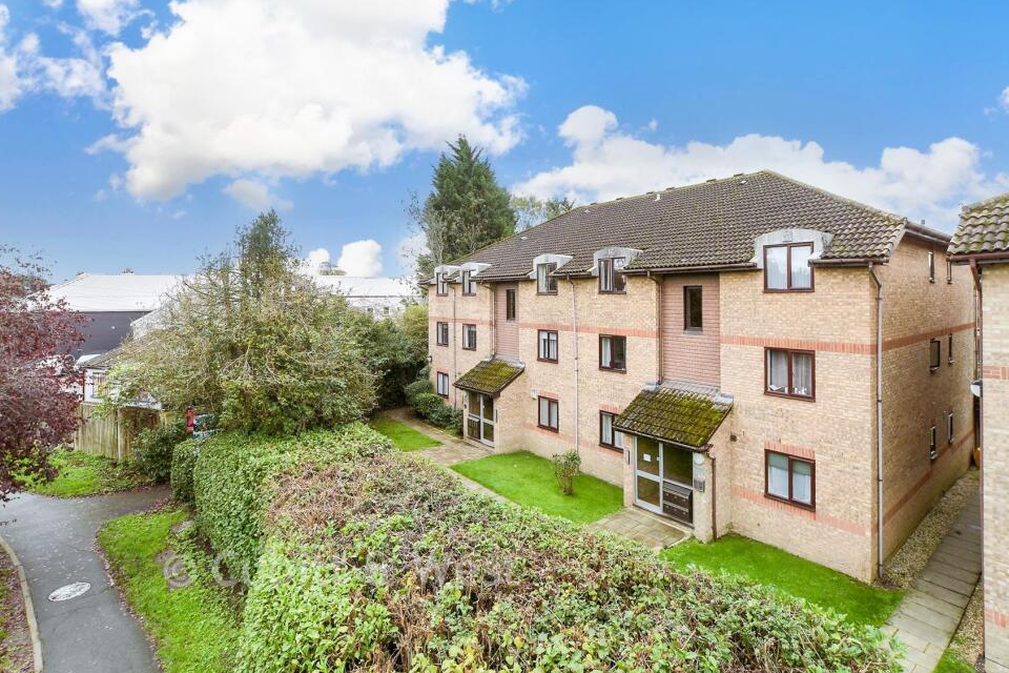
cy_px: 323
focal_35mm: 16
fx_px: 448
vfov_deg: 73.7
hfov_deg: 96.7
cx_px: 513
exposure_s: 1/25
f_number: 10
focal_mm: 10
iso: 160
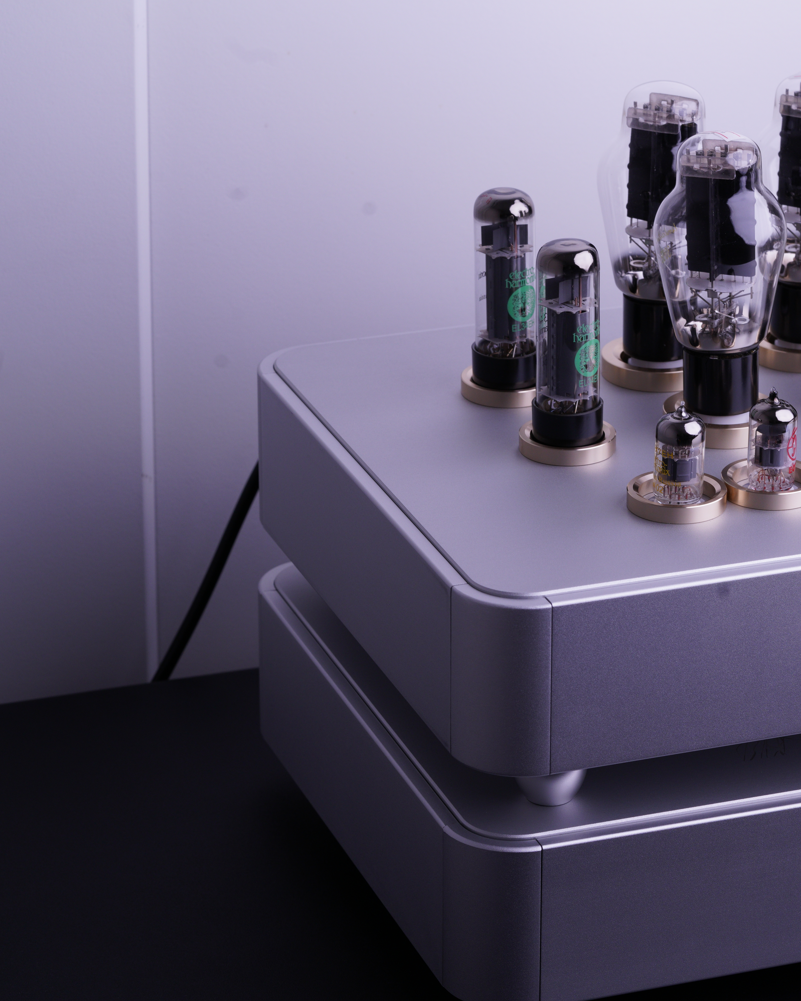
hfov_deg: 12.1
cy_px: 502
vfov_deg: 15.2
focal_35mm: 127
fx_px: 3763
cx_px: 726
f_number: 9
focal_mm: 90
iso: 400
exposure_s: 1/320
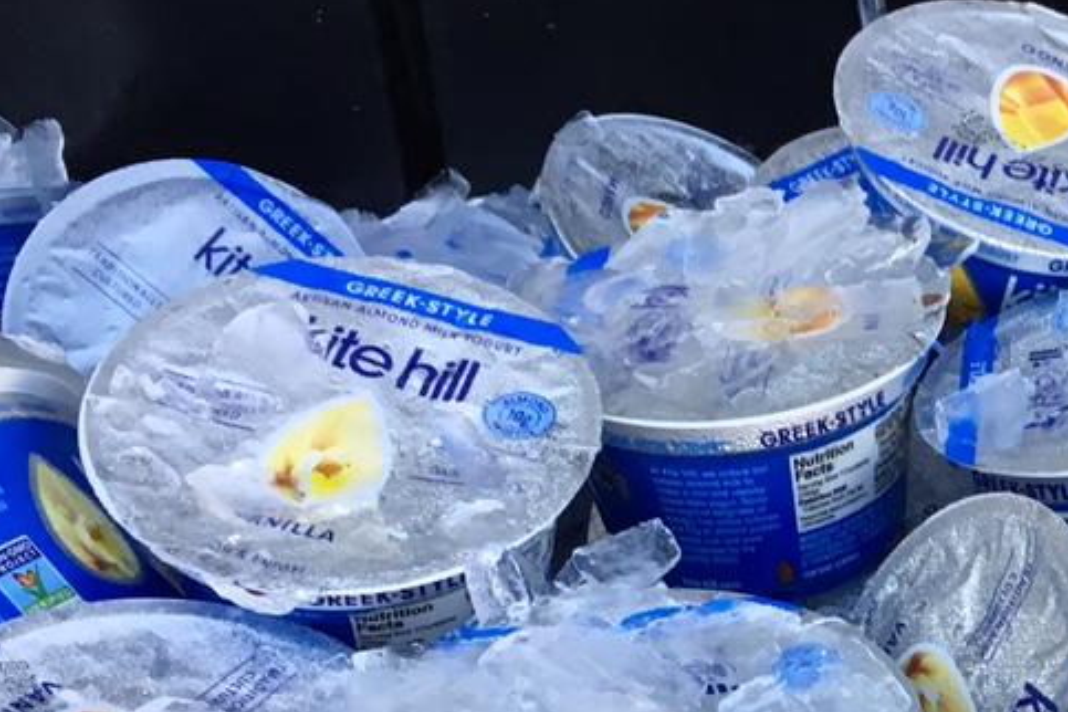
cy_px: 800
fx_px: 2373
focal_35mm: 80
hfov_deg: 23.3
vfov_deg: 16.5
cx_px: 1267
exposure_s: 1/30
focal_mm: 4.15
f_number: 2.2
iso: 32
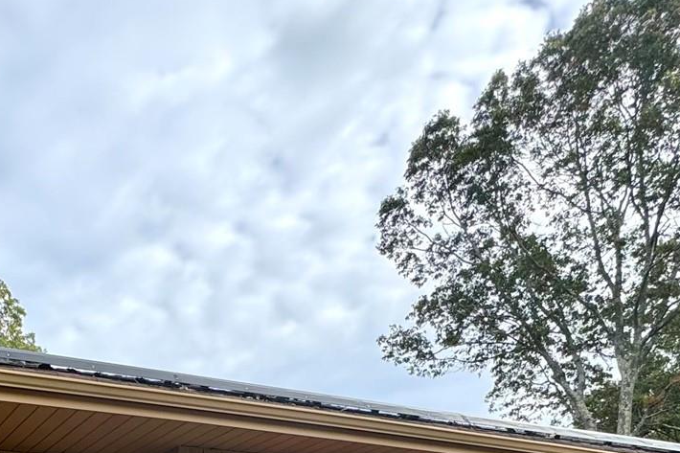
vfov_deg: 24.3
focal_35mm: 42
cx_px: 66
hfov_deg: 42.5
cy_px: 693
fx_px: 793
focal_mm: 2.22
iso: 40
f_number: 2.2
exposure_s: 1/578
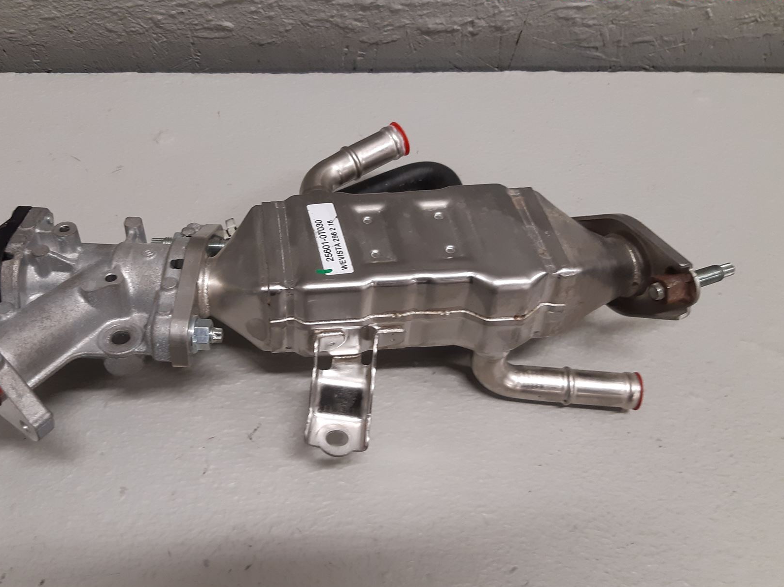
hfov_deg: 54.7
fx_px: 747
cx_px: 291
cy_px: 290
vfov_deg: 42.9
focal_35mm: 33
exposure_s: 1/50
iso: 125
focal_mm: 3.93
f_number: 1.7
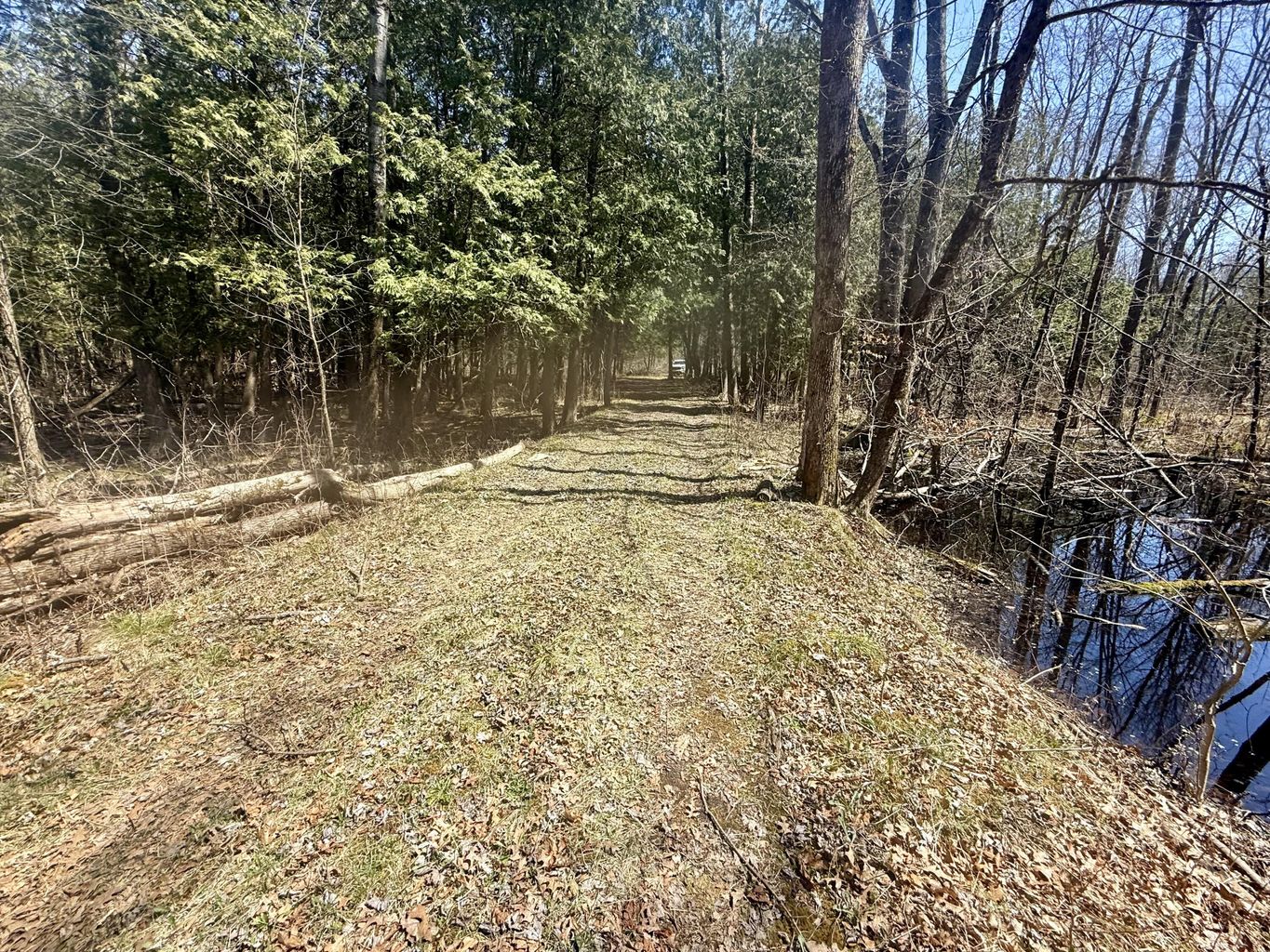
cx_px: 635
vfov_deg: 85.7
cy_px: 476
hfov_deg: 102.1
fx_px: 514
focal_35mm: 14
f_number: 2.2
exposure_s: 1/809
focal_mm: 2.22
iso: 50
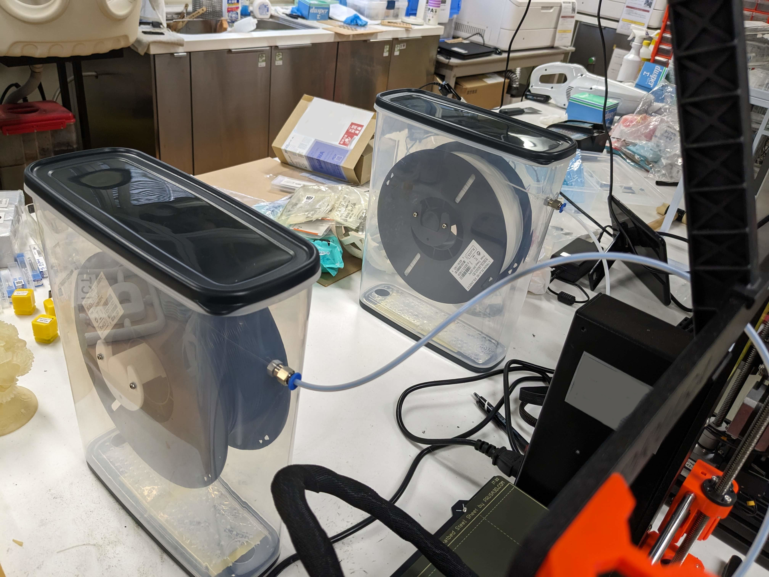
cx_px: 384
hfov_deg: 65.3
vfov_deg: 51.4
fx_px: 600
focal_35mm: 27
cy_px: 288
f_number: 1.73
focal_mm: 4.38
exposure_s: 1/99.9
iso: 95
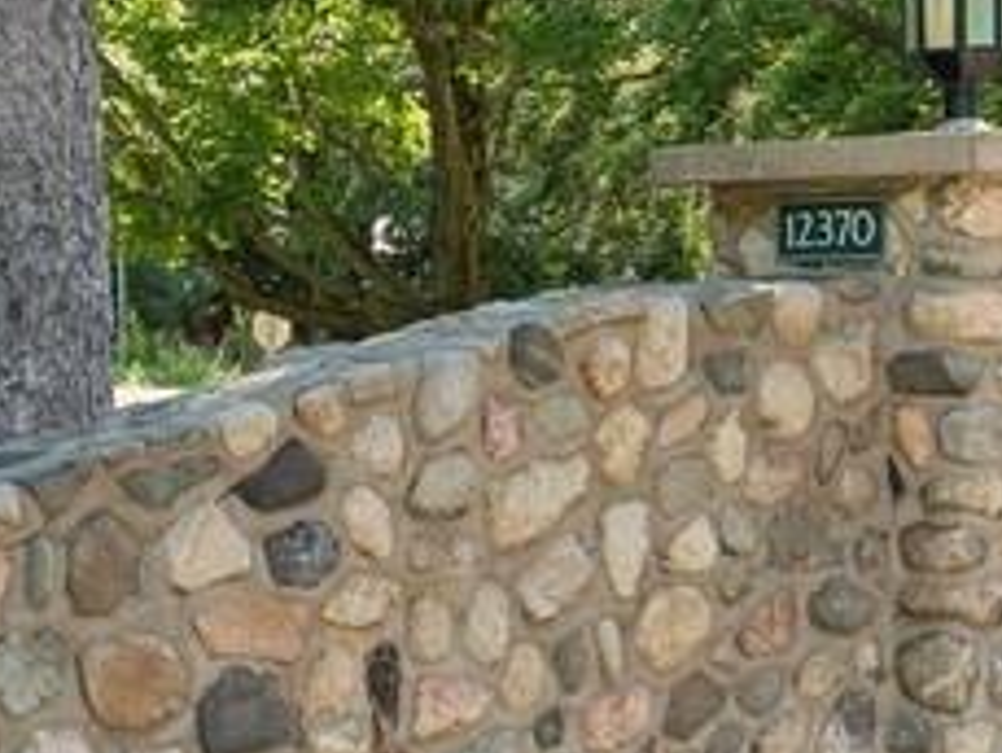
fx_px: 3823
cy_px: 328
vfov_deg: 11.2
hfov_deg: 14.3
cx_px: -302
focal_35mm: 132
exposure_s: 1/80
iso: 400
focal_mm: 35
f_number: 8
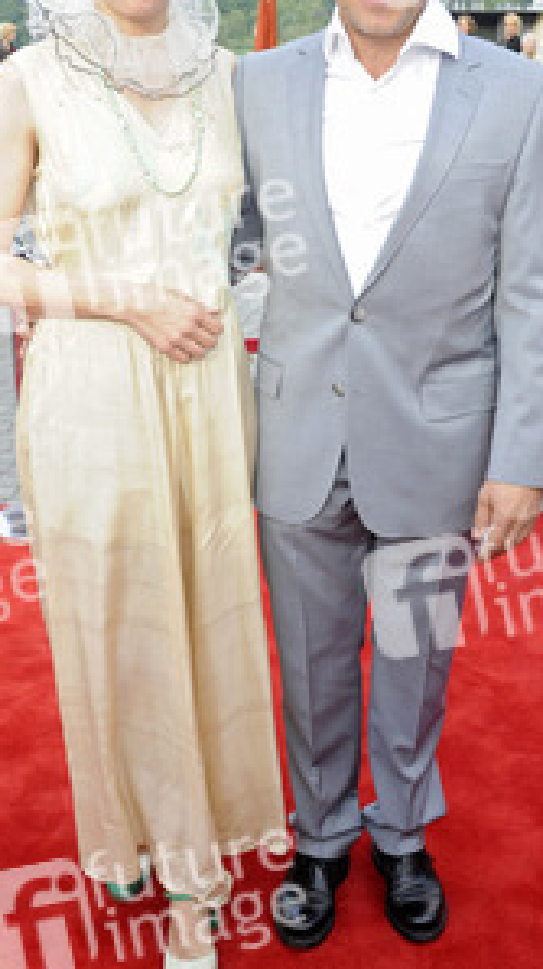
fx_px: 1155
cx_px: 234
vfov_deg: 45.4
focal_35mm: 45
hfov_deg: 26.4
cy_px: 419
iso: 320
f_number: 6.3
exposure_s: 1/125
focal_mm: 32
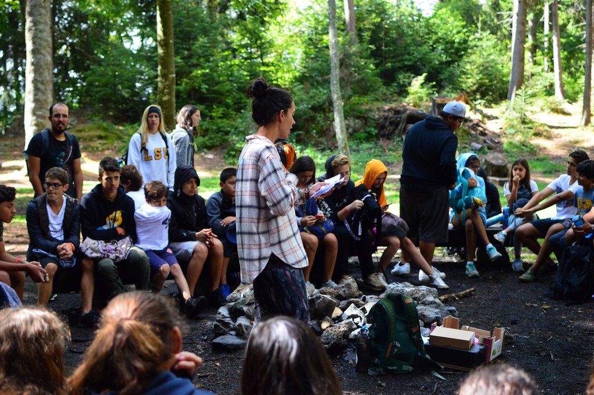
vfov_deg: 25.7
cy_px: 198
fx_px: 866
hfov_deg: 37.9
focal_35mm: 52
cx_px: 297
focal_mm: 35
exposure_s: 1/1000
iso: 800
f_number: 2.5
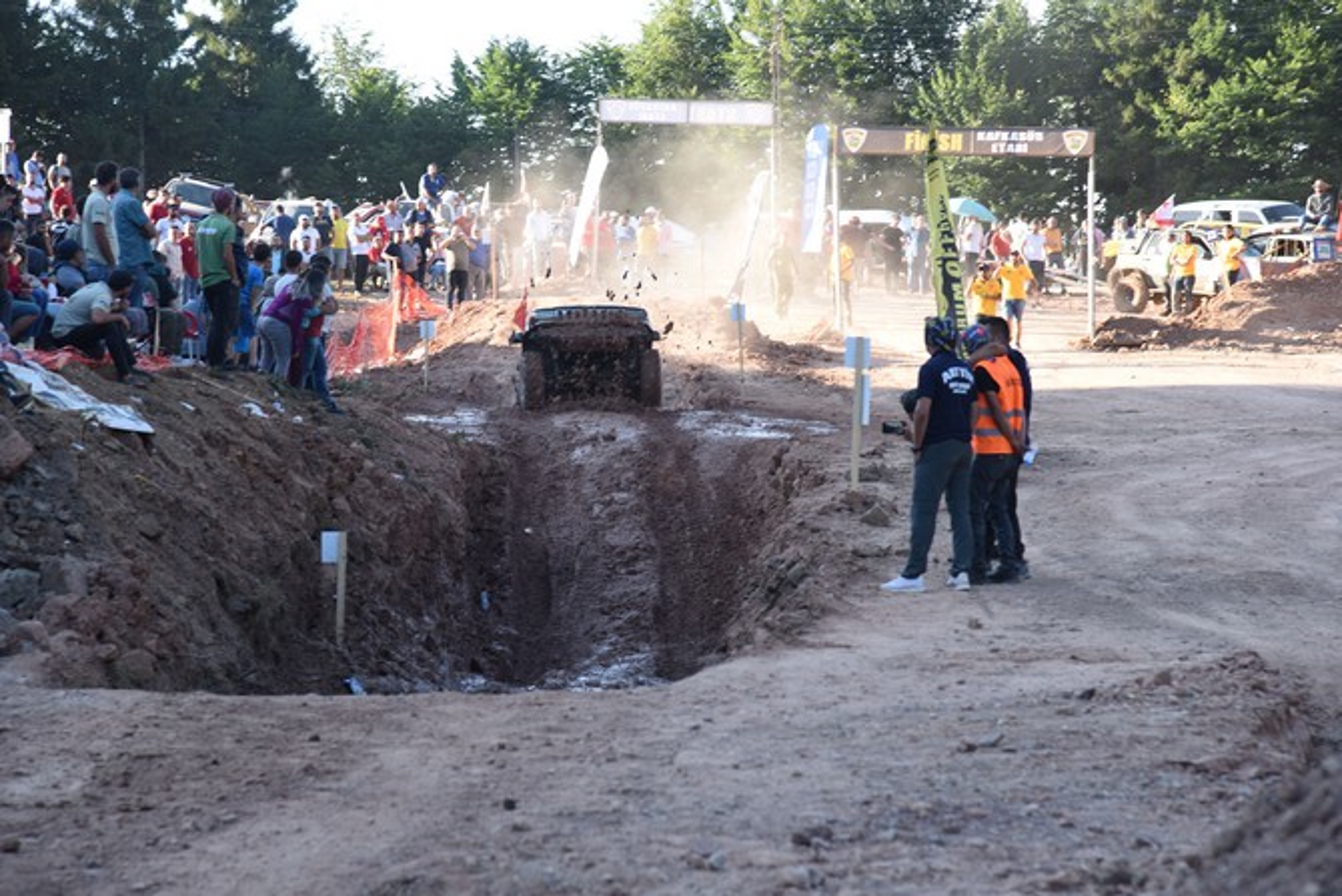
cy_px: 448
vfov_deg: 11.4
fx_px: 4474
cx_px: 671
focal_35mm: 120
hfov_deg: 17.1
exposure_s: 1/125
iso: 250
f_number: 5.6
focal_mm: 120
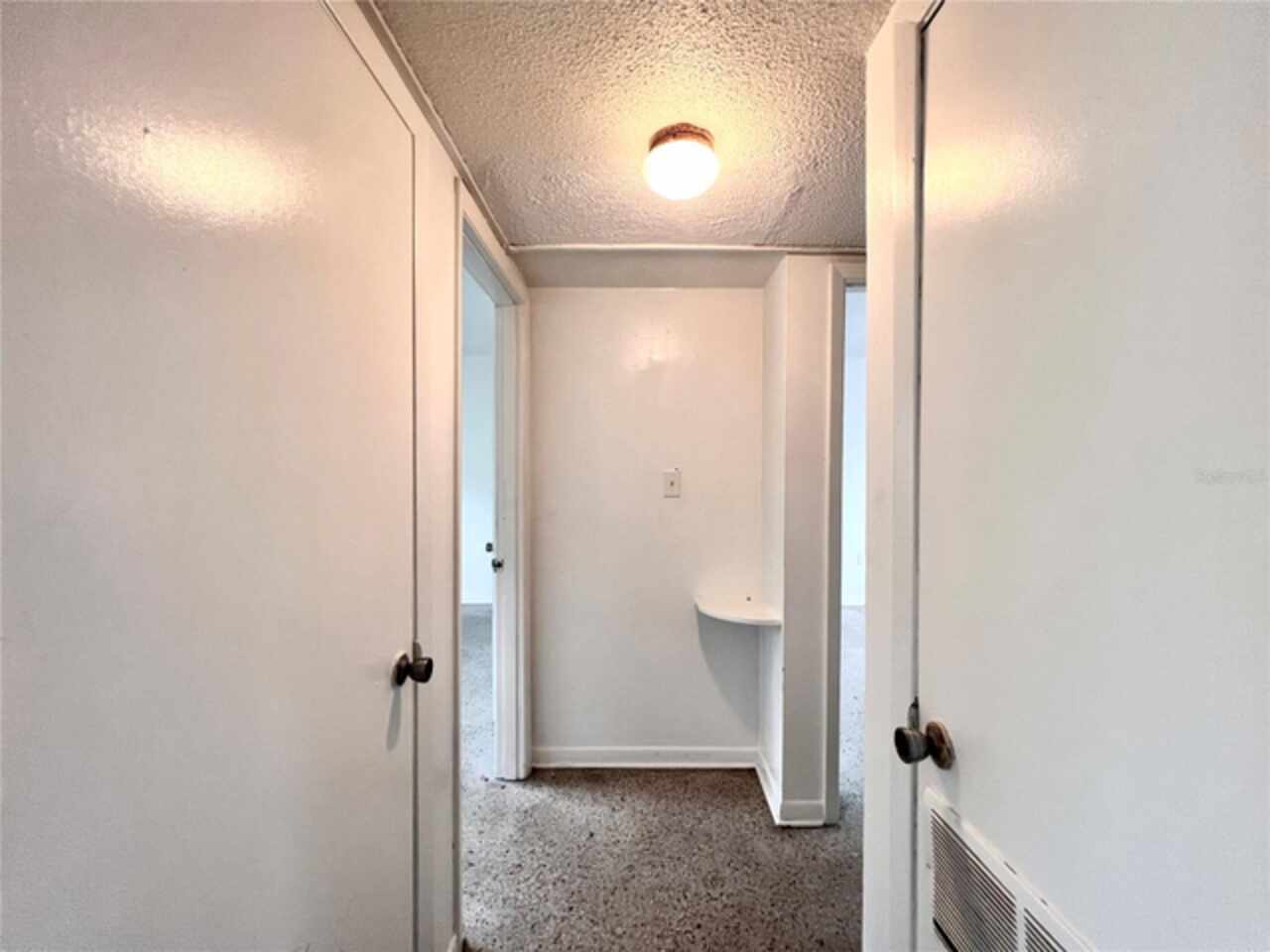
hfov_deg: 106.2
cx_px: 635
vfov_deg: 89.9
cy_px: 476
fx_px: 477
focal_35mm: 13
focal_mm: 1.57
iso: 200
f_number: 1.8
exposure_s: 1/120
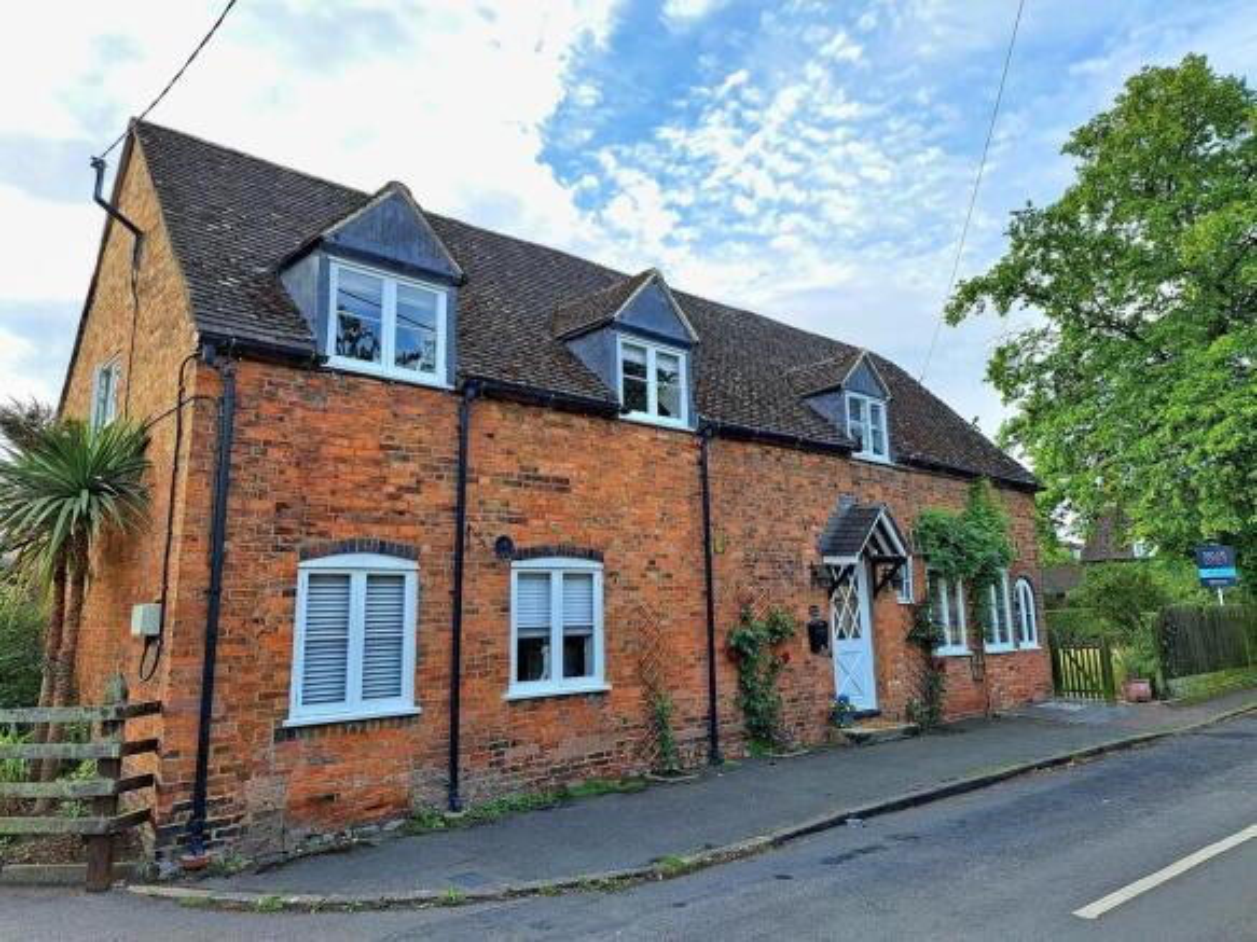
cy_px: 471
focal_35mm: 24
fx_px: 871
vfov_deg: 56.8
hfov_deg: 71.6
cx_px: 628
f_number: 1.8
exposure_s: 1/100
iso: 50
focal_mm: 5.23
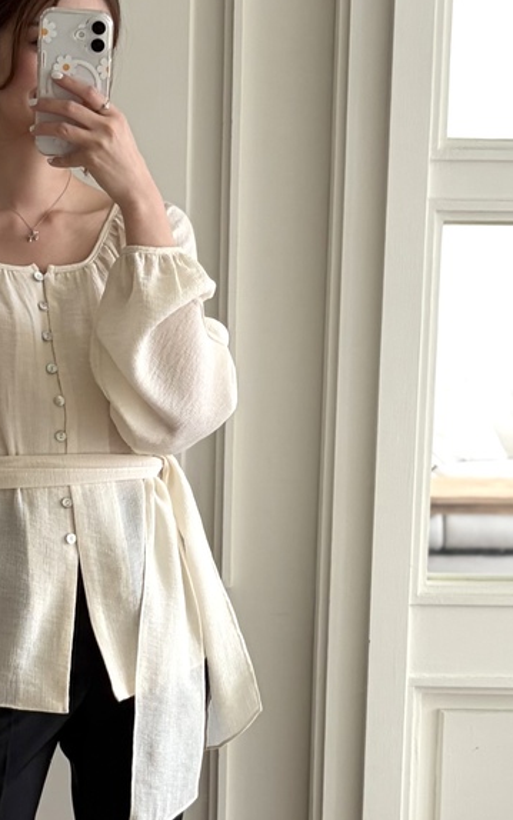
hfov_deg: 26.2
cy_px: 443
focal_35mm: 48
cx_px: 74
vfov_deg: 41.8
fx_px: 1073
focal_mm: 5.96
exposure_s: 1/122
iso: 125
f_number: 1.6
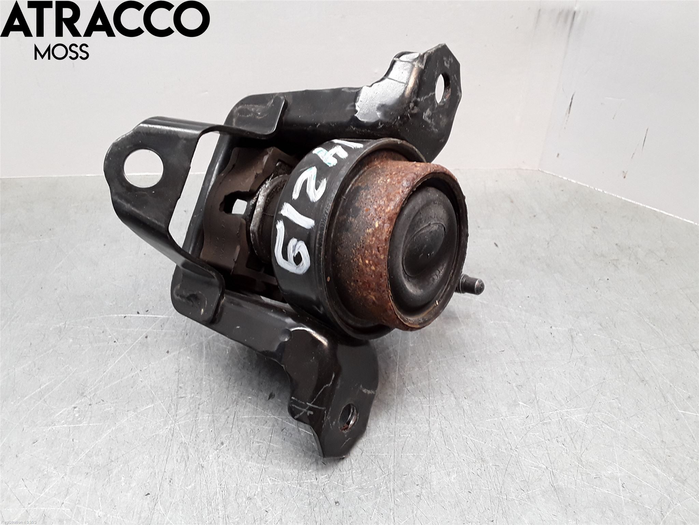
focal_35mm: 28
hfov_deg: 63.4
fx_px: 565
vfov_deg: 49.7
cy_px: 262
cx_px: 350
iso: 64
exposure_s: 1/50
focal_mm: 2.91
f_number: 1.9
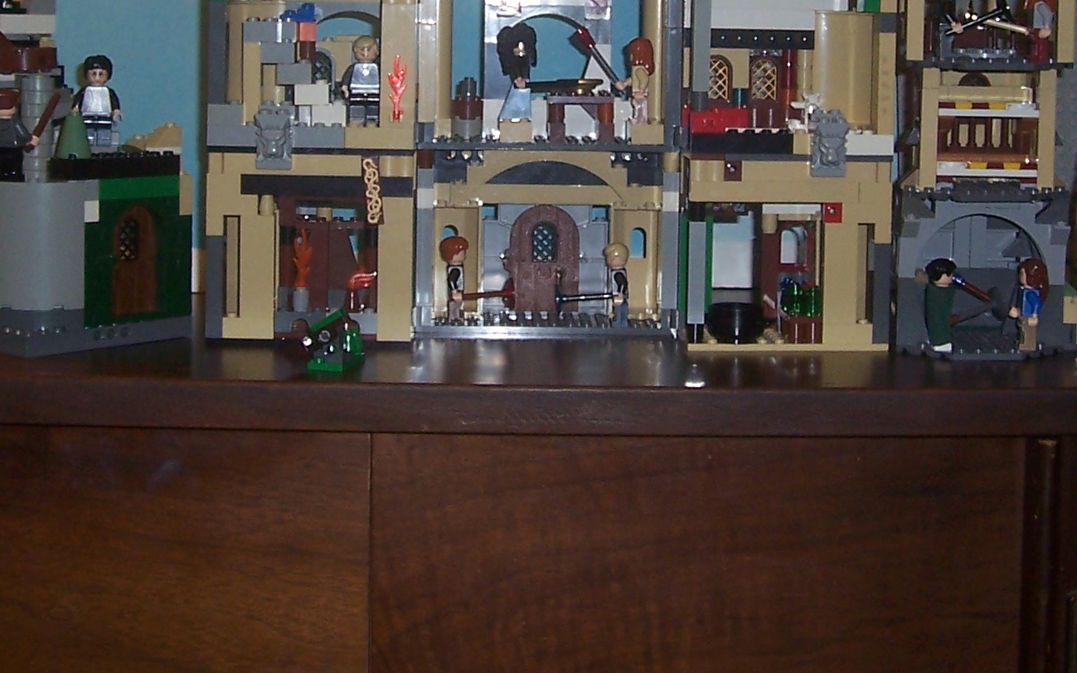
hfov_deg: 28.9
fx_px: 2084
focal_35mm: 71
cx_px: 614
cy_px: 24
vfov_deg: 18.0
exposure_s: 1/60
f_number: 2.7
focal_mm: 5.6
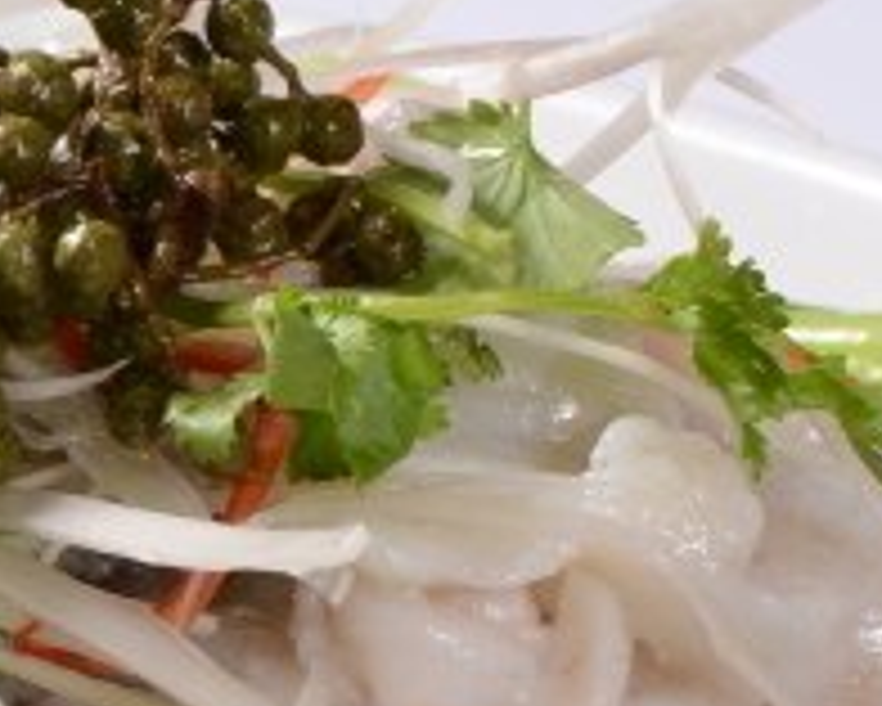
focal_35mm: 513
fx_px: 13398
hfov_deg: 3.8
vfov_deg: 3.0
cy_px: 688
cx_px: 284
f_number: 8
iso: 100
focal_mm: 70
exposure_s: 1/160
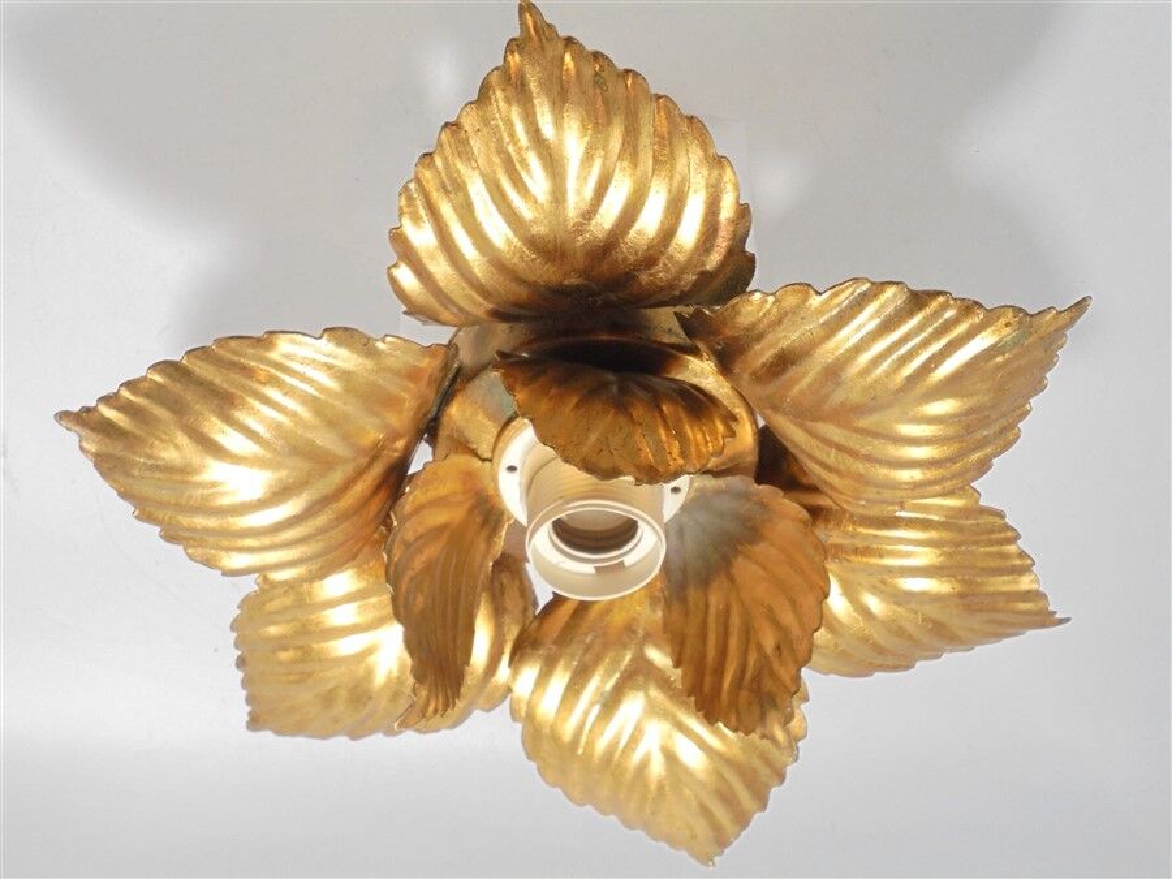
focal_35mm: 49
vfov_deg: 29.7
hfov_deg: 38.9
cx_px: 586
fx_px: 1659
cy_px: 440
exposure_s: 1/30
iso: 250
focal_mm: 8.9
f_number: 4.8
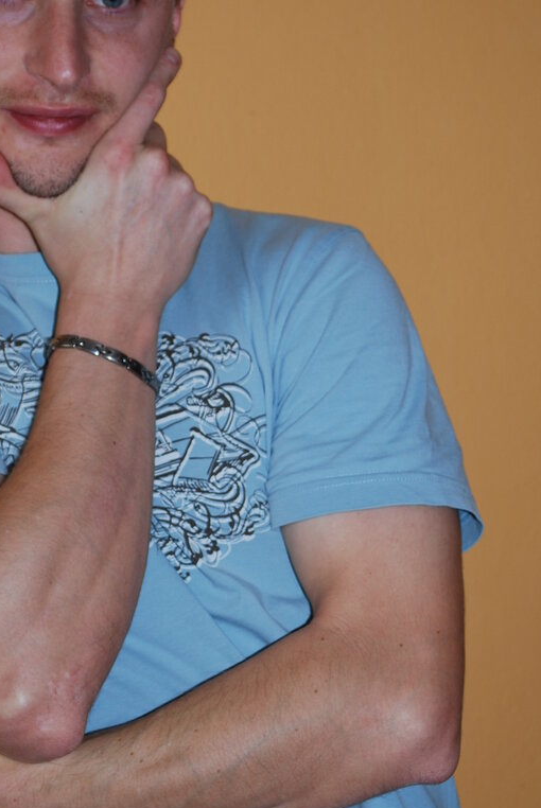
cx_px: 195
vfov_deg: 19.6
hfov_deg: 13.2
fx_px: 2338
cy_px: 331
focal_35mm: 104
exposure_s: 1/60
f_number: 5.3
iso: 200
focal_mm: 44
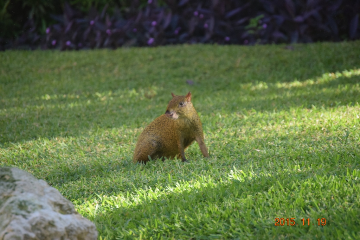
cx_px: 180
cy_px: 120
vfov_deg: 4.6
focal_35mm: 300
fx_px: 2999
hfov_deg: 6.9
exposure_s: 1/500
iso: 1000
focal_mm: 200
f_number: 5.6
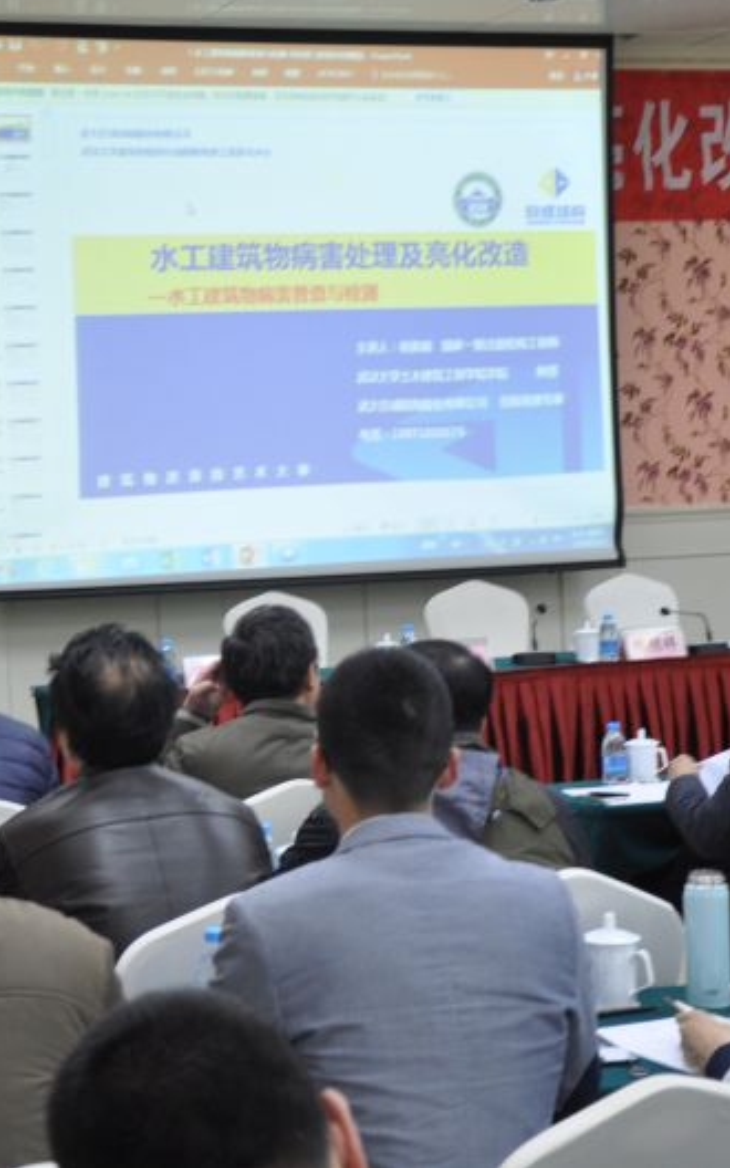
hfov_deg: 17.4
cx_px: 131
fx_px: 2356
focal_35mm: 74
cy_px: 583
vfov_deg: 27.8
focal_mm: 32
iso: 720
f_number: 4.2
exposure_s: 1/30
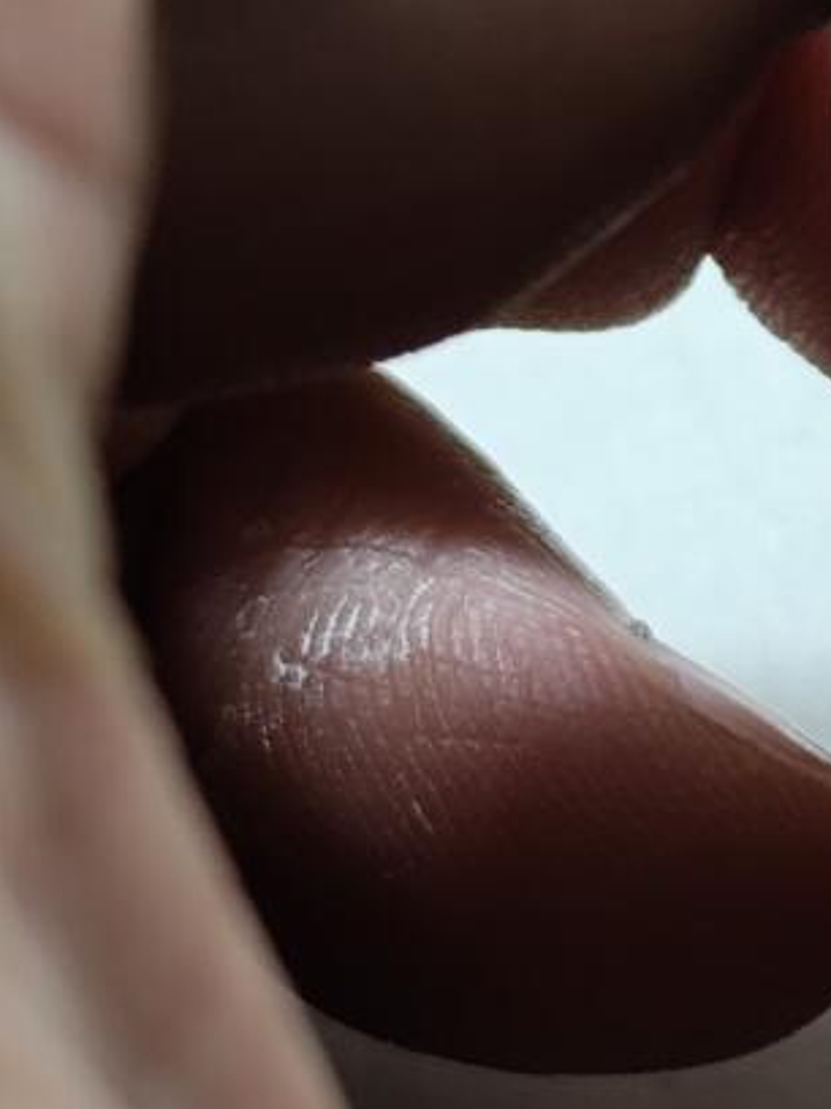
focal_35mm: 203
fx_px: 6498
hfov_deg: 7.2
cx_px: 1179
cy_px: 302
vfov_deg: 9.7
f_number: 1.65
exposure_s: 1/50
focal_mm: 6.14
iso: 160
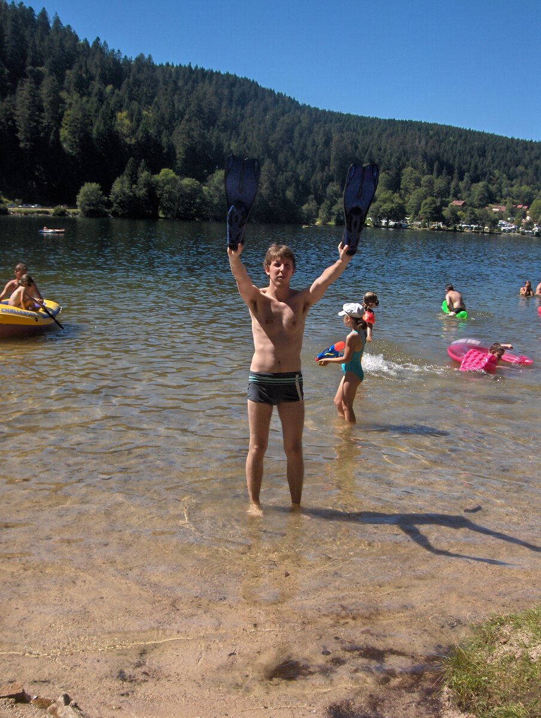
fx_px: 810
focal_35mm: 39
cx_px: 270
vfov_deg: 47.8
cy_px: 359
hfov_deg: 36.9
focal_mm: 8
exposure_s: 1/549
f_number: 4.8
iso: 100
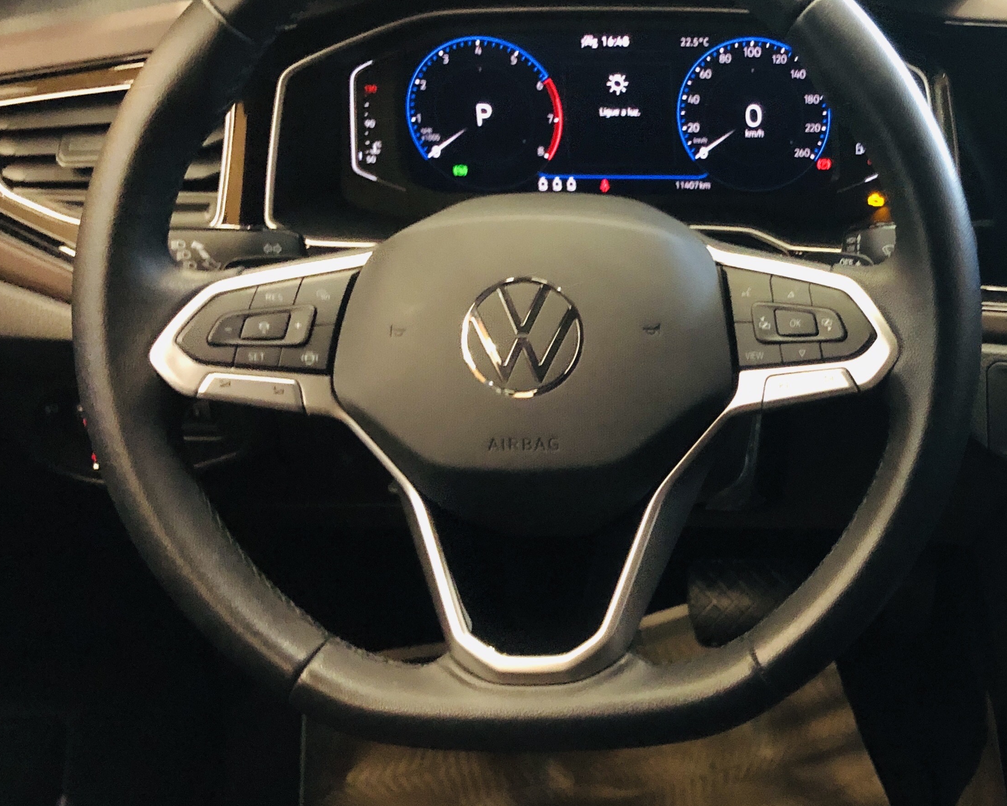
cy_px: 413
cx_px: 851
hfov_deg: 35.7
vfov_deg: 30.2
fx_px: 1490
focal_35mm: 50
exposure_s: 1/4
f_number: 1.8
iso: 100
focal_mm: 3.99
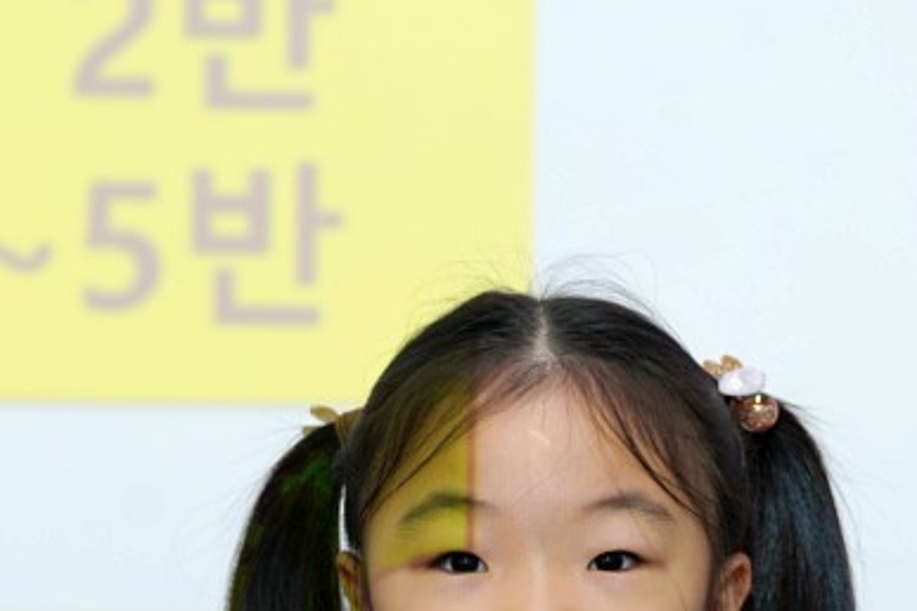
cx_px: 536
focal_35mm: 465
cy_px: 649
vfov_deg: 3.0
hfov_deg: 4.4
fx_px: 11844
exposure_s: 1/250
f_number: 4
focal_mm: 200
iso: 400
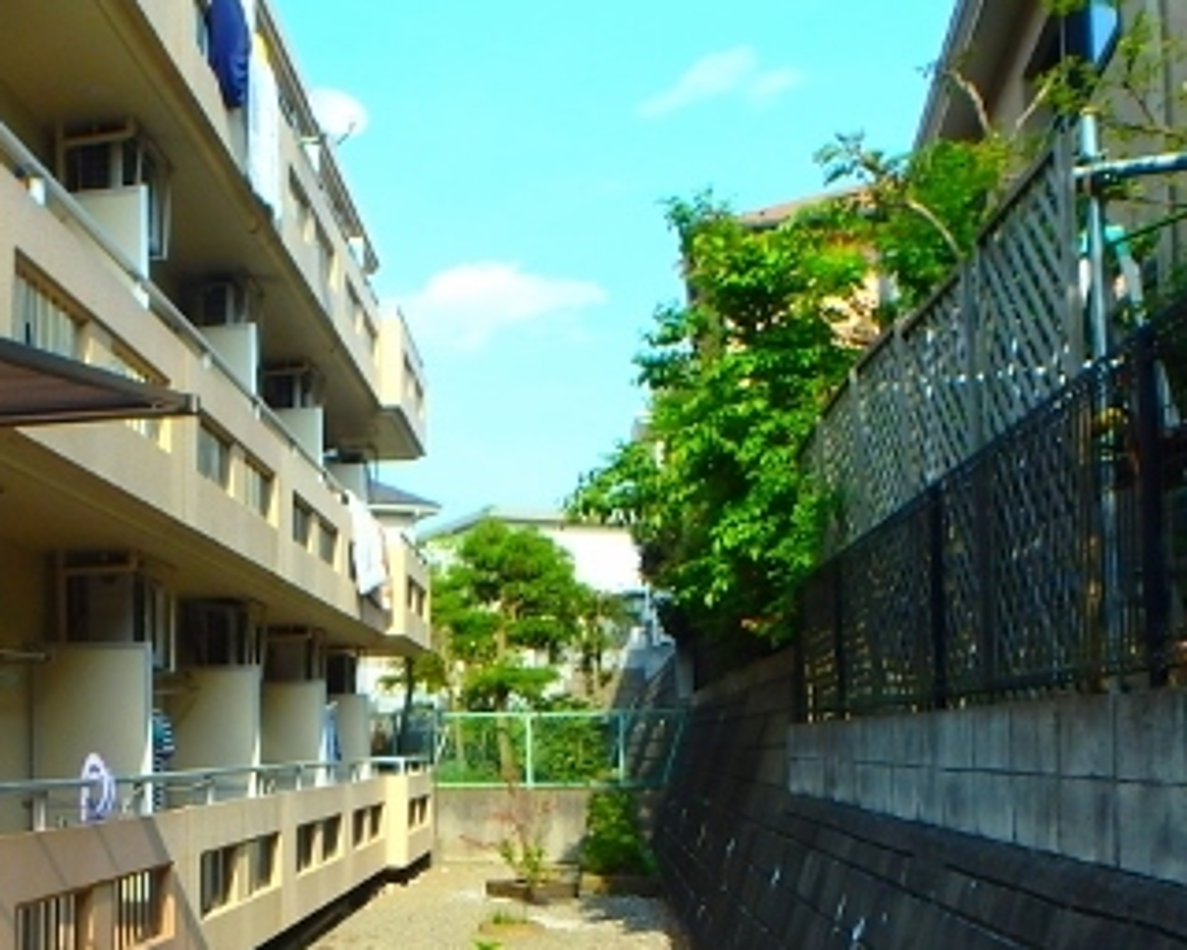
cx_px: 241
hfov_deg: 42.8
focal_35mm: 41
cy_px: 698
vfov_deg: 35.8
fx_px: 1440
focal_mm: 3.7
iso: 125
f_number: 3.5
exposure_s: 1/500
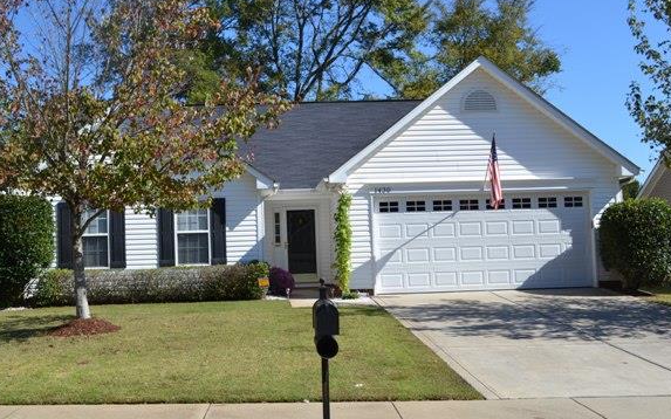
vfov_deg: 31.2
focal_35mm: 41
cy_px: 219
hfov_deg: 48.2
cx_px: 310
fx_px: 750
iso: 100
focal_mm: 24
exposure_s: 1/250
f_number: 8
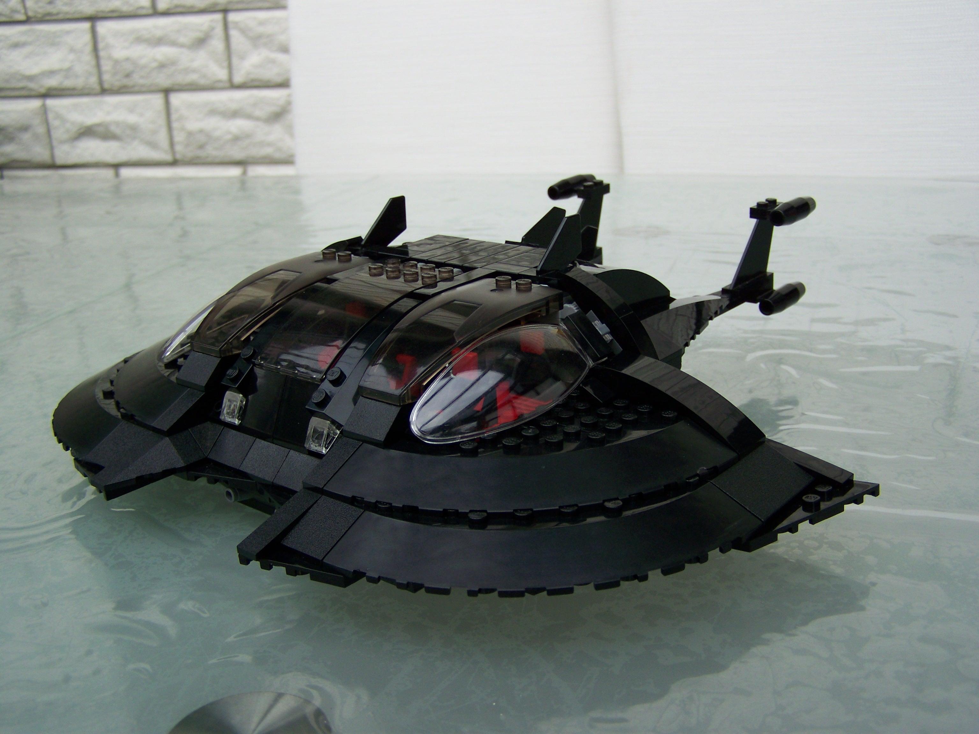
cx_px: 490
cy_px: 367
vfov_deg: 37.7
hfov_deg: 49.0
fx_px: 1075
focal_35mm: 38
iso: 64
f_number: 2.8
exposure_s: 1/200
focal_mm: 6.3
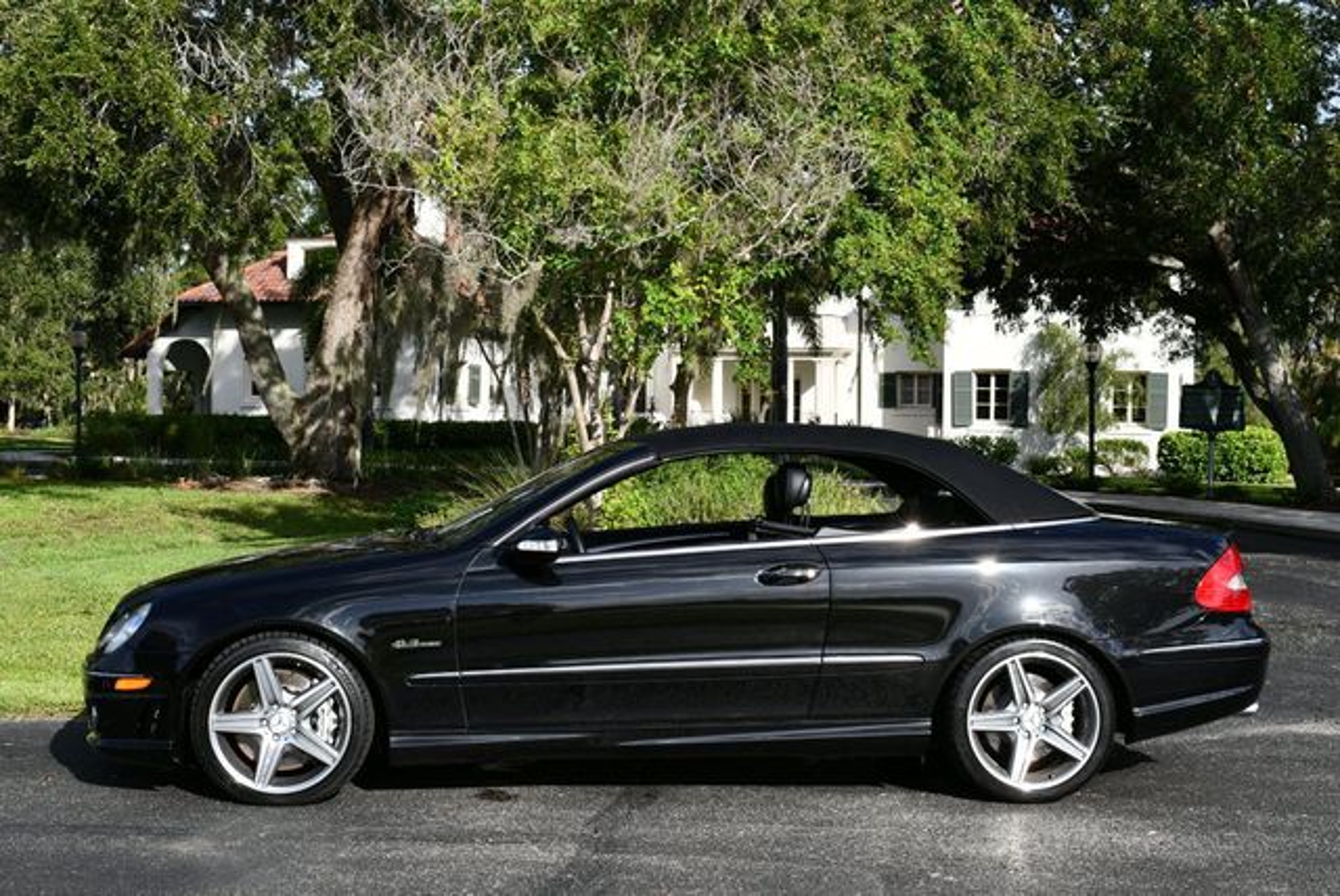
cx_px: 670
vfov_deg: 27.0
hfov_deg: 39.6
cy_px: 448
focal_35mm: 50
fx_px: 1863
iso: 100
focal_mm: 25
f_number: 8
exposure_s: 1/250
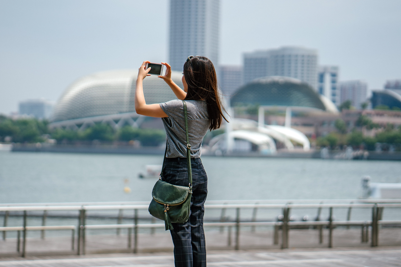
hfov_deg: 17.6
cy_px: 148
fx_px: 1292
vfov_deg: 11.8
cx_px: 175
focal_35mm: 116
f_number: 1.8
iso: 50
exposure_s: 1/4000
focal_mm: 85
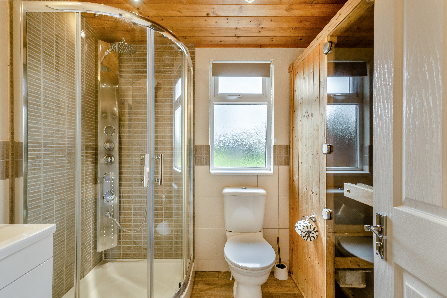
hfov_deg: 93.2
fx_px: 211
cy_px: 150
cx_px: 215
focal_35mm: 17
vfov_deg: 70.4
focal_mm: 16
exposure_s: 1/30
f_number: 11
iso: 100
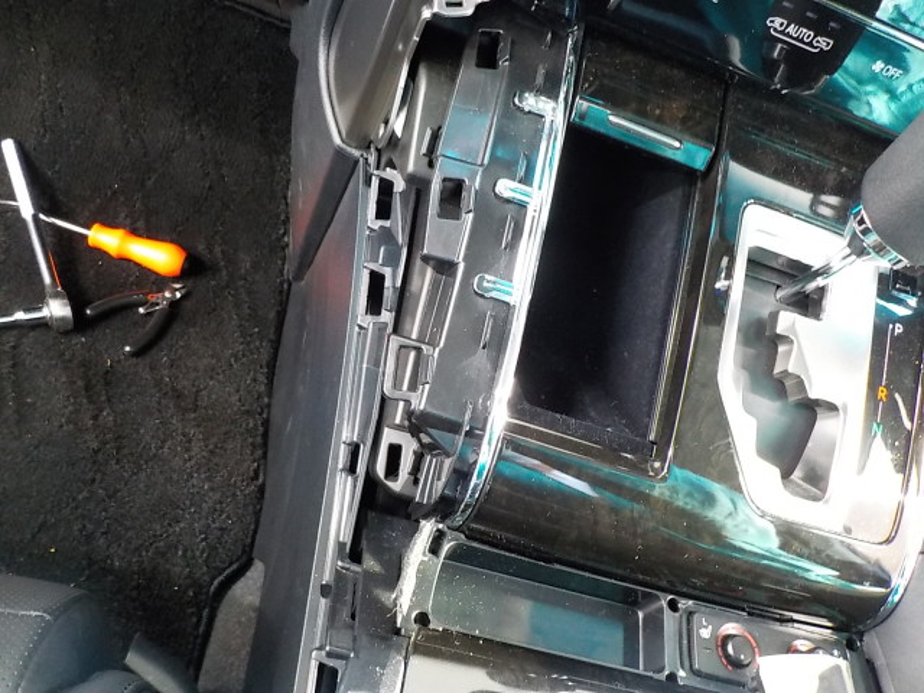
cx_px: 462
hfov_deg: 60.0
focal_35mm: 30
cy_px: 346
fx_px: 801
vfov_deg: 46.8
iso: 560
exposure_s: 1/8
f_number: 3.3
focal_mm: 4.1
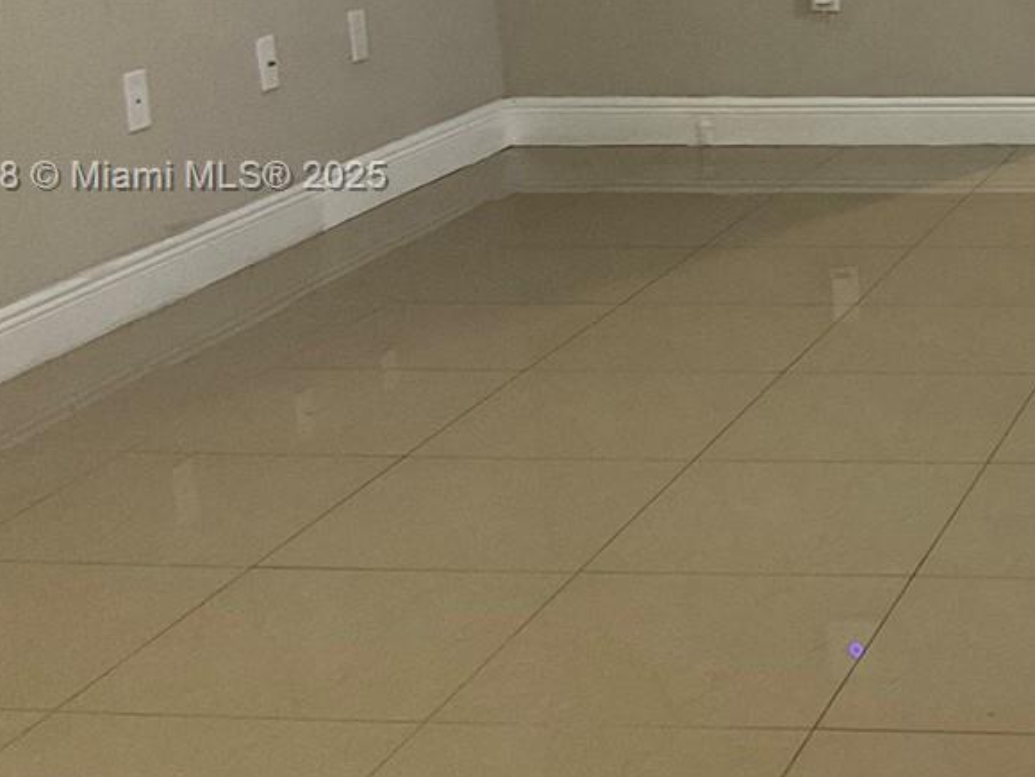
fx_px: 2392
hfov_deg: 22.5
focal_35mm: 80
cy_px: 179
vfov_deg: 18.3
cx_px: 1244
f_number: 1.8
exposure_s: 1/60
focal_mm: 3
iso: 160
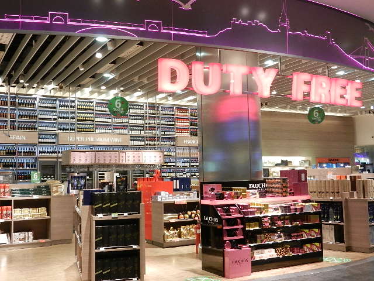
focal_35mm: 38
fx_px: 411
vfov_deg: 37.7
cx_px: 187
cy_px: 140
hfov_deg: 49.0
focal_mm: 6.9
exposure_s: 1/20
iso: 400
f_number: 4
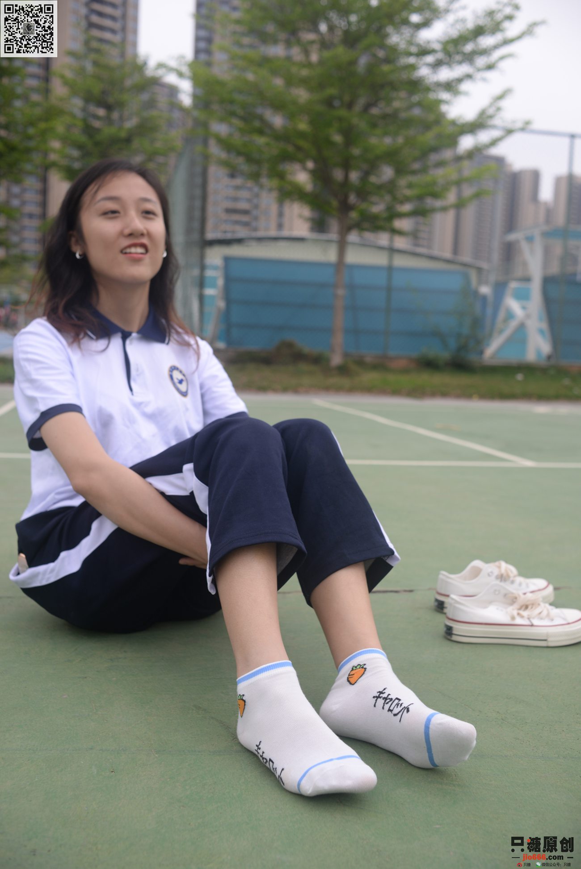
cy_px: 434
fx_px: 846
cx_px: 290
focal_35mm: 35
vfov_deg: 54.4
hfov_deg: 37.9
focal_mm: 35
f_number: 5
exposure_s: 1/250
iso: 250
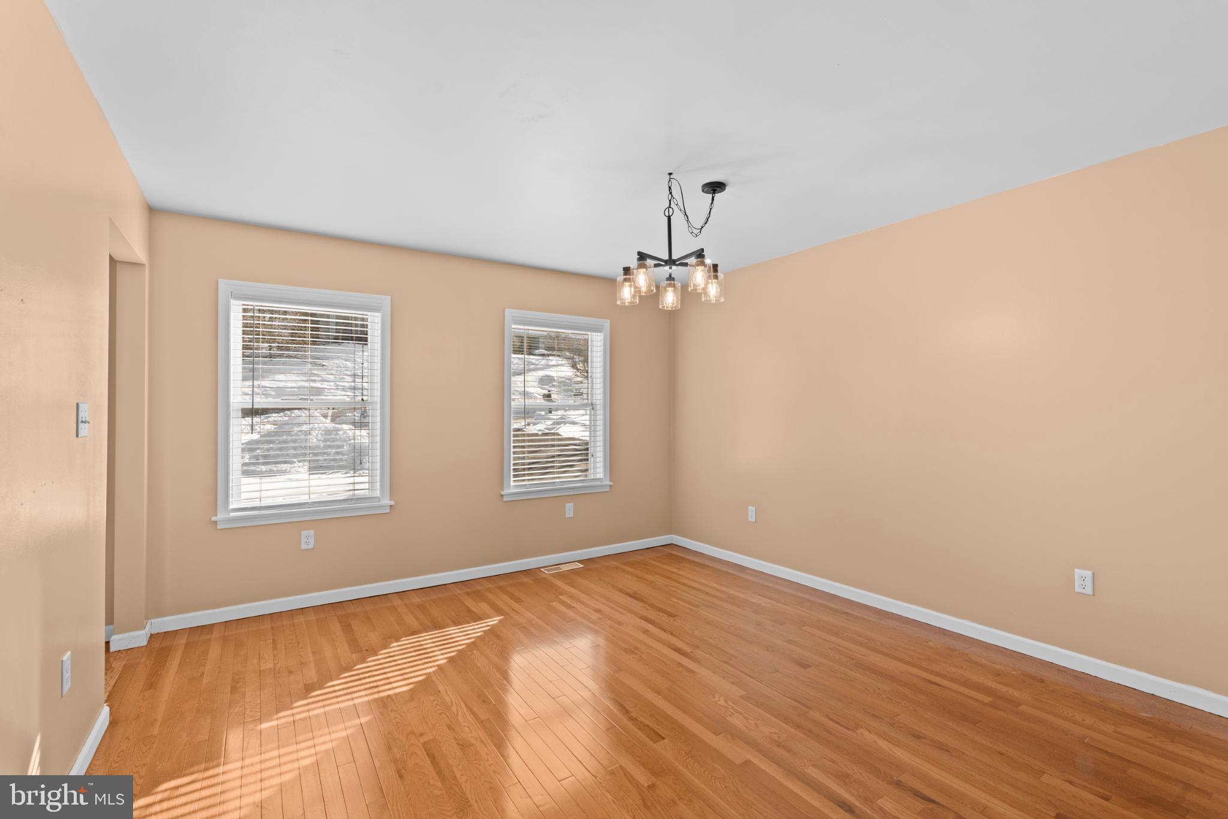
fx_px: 546
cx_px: 614
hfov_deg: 96.7
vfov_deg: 73.7
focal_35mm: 16
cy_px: 410
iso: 400
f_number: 8
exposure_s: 1/20
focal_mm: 16
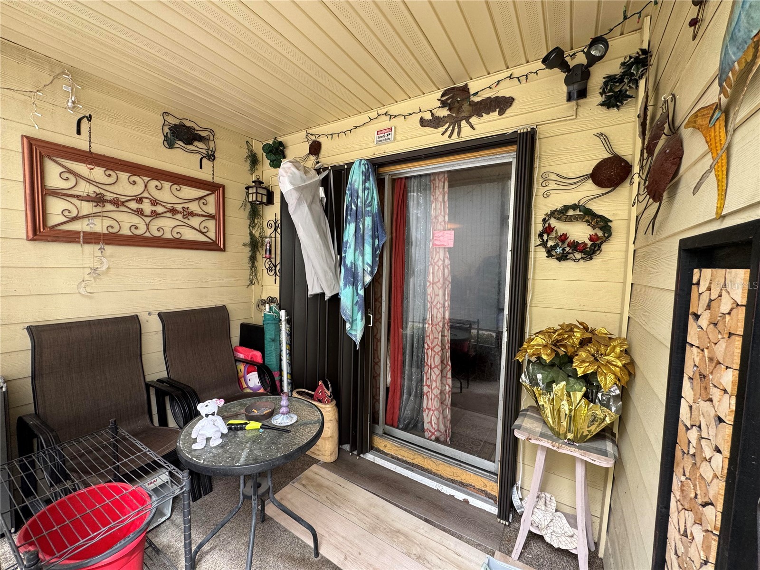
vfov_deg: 85.7
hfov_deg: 102.1
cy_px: 285
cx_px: 380
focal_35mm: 14
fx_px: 307
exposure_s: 1/99
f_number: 2.2
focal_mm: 2.22
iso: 125
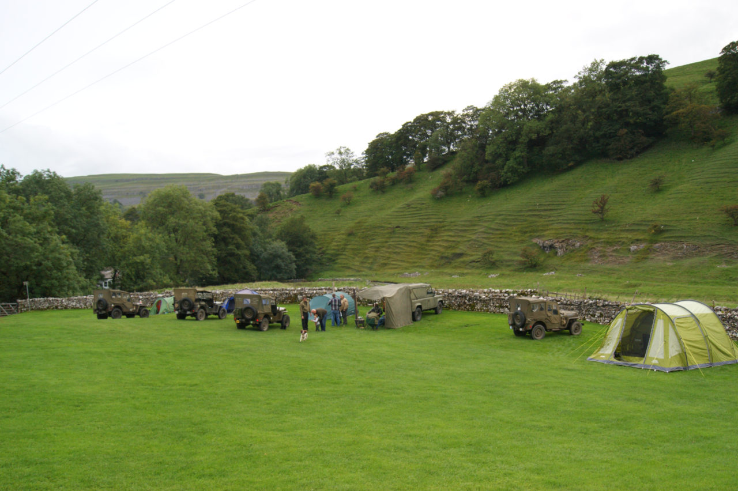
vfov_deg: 43.6
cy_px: 246
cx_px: 369
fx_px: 615
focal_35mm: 30
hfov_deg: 62.0
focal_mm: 20
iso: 400
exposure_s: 1/80
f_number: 5.6
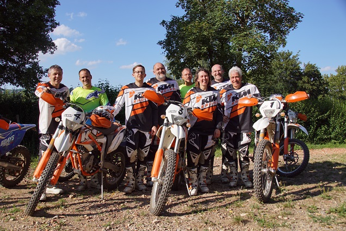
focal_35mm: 33
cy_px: 116
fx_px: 317
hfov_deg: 57.2
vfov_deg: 40.0
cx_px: 173
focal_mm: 22
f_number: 5.6
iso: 100
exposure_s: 1/320
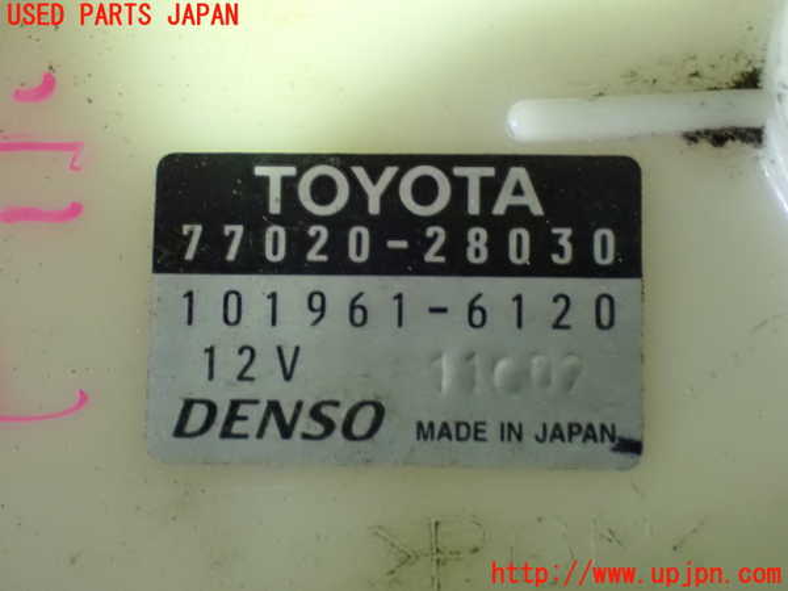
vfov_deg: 21.9
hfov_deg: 29.0
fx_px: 1525
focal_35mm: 67
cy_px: 296
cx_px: 394
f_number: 3.8
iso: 1600
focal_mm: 11.88
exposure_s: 1/15
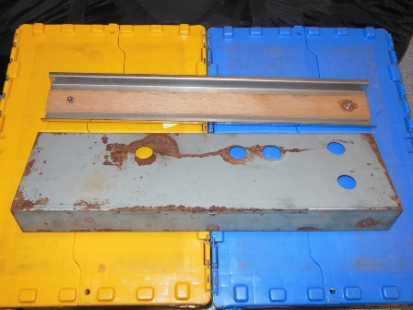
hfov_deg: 55.4
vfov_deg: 42.9
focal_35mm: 33
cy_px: 155
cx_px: 206
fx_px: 394
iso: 200
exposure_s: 1/30
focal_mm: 6
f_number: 3.5
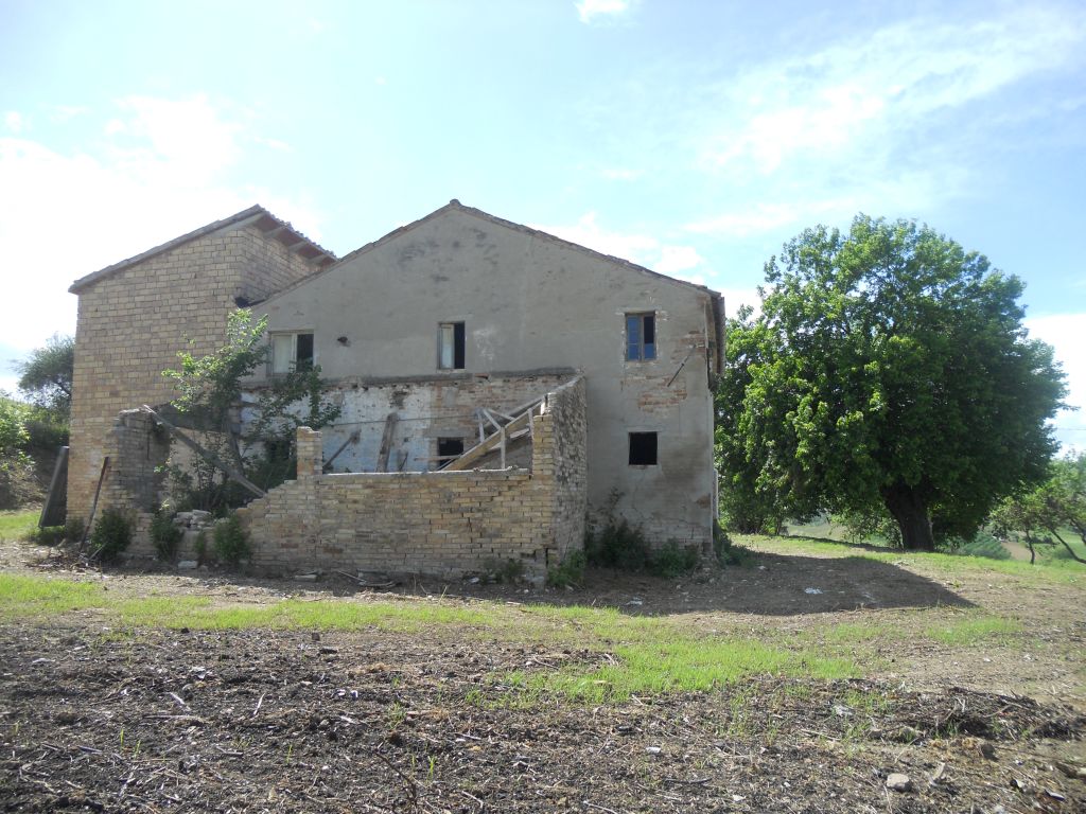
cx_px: 543
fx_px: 847
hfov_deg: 65.3
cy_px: 407
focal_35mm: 27
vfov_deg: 51.4
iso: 80
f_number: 3.2
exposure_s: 1/640
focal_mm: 4.9
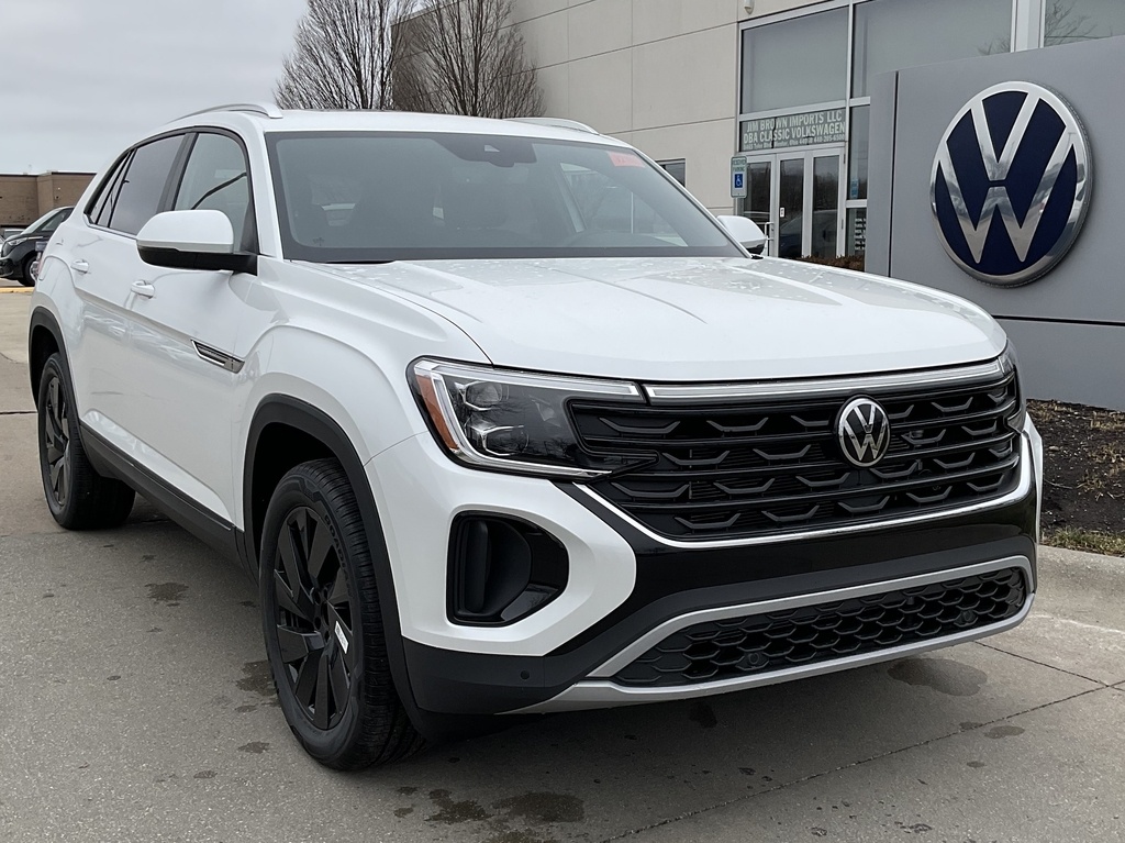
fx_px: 942
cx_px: 562
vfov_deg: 48.2
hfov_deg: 61.7
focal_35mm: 29
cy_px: 422
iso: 16
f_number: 1.8
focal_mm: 3
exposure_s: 1/568
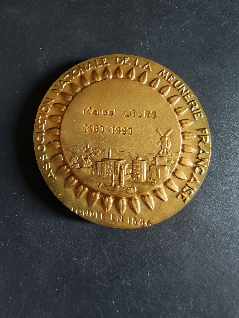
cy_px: 159
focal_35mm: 23
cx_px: 120
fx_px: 212
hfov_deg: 58.9
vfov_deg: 73.9
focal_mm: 2.32
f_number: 2
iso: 2500
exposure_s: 1/17.7
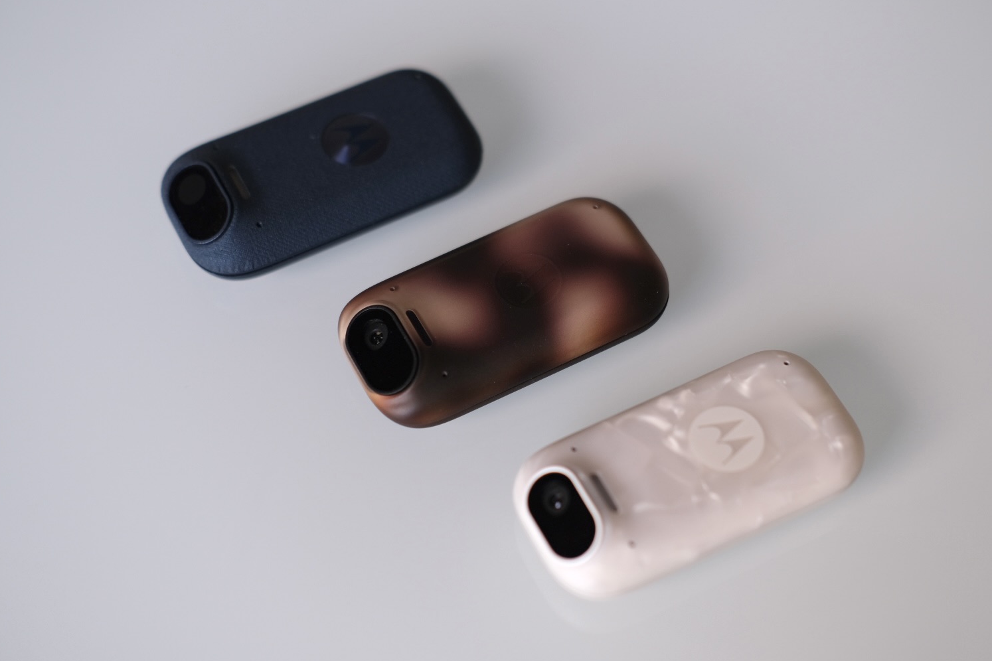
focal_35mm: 63
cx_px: 516
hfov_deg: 31.9
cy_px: 325
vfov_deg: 21.6
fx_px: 1736
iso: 160
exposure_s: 1/90
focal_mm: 35
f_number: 2.2
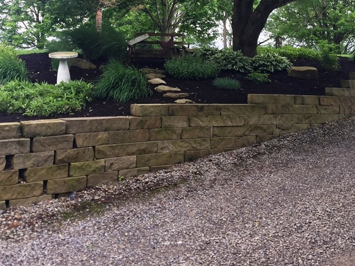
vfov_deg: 29.7
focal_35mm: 48
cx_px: 158
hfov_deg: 39.6
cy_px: 62
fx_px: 492
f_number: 2.2
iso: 32
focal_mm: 4.15
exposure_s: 1/252
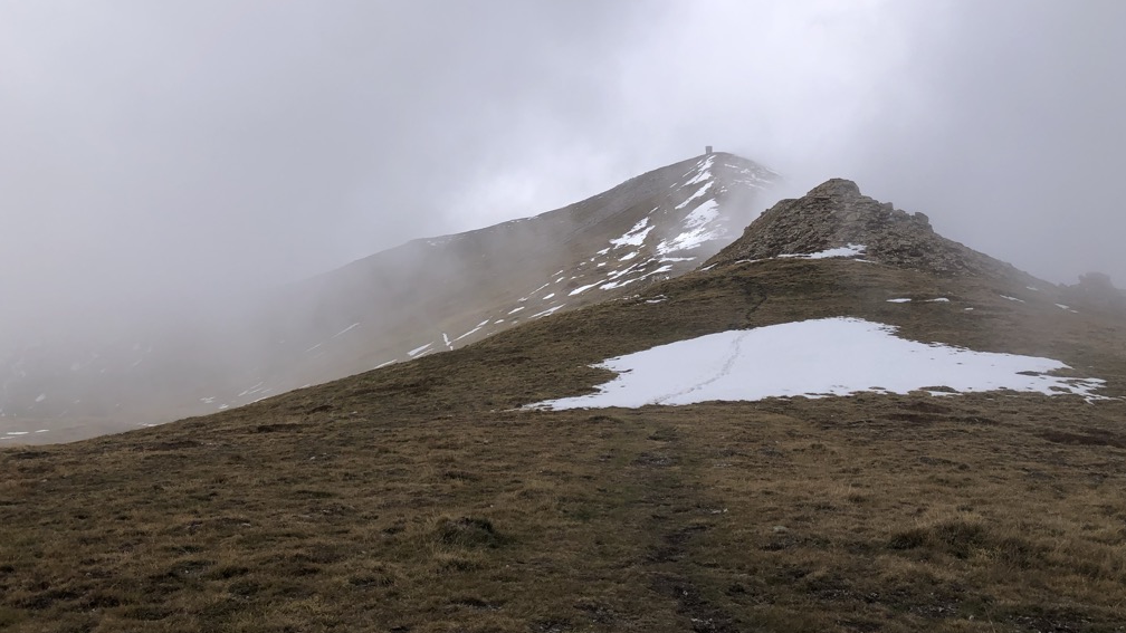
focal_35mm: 31
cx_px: 571
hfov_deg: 62.6
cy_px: 208
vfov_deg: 37.3
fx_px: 926
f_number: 1.8
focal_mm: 4
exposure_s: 1/4367
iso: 25
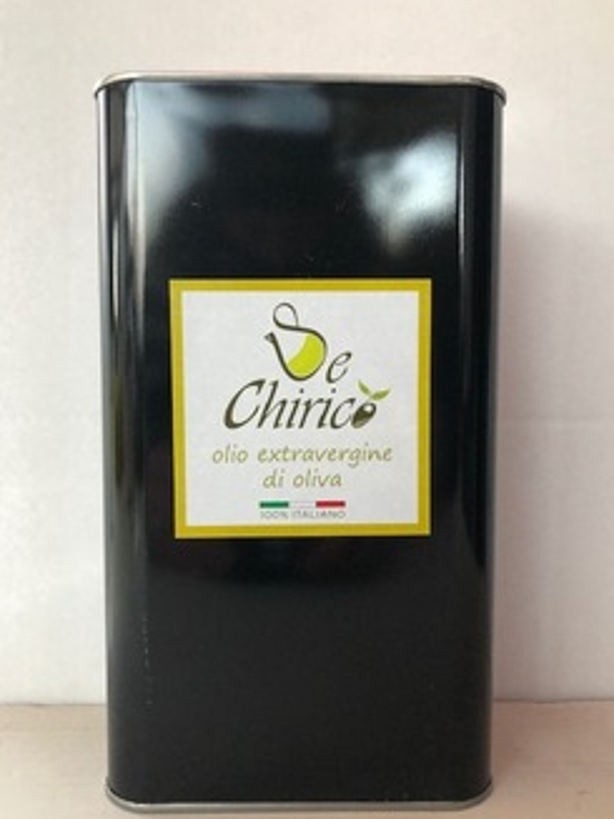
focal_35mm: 30
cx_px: 322
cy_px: 433
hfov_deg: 46.8
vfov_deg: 59.9
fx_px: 710
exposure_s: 1/60
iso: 250
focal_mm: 3.99
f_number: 1.8
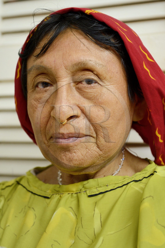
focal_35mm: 70
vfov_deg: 28.8
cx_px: 82
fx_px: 481
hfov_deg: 19.4
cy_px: 124
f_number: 4.5
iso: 1600
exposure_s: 1/60
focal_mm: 70
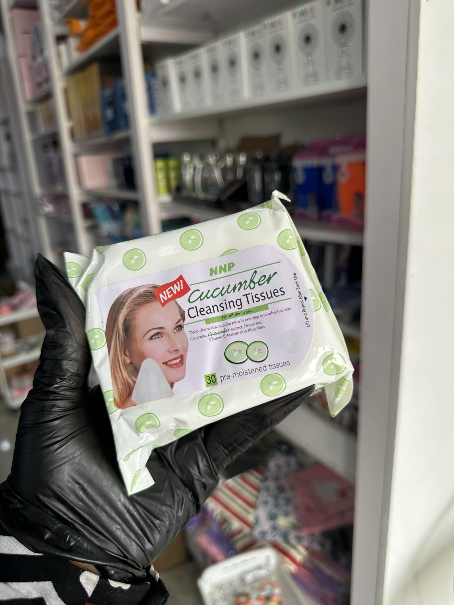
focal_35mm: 24
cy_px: 302
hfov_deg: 56.8
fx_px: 420
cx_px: 227
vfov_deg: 71.6
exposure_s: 1/180
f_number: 1.78
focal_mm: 6.86
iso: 64
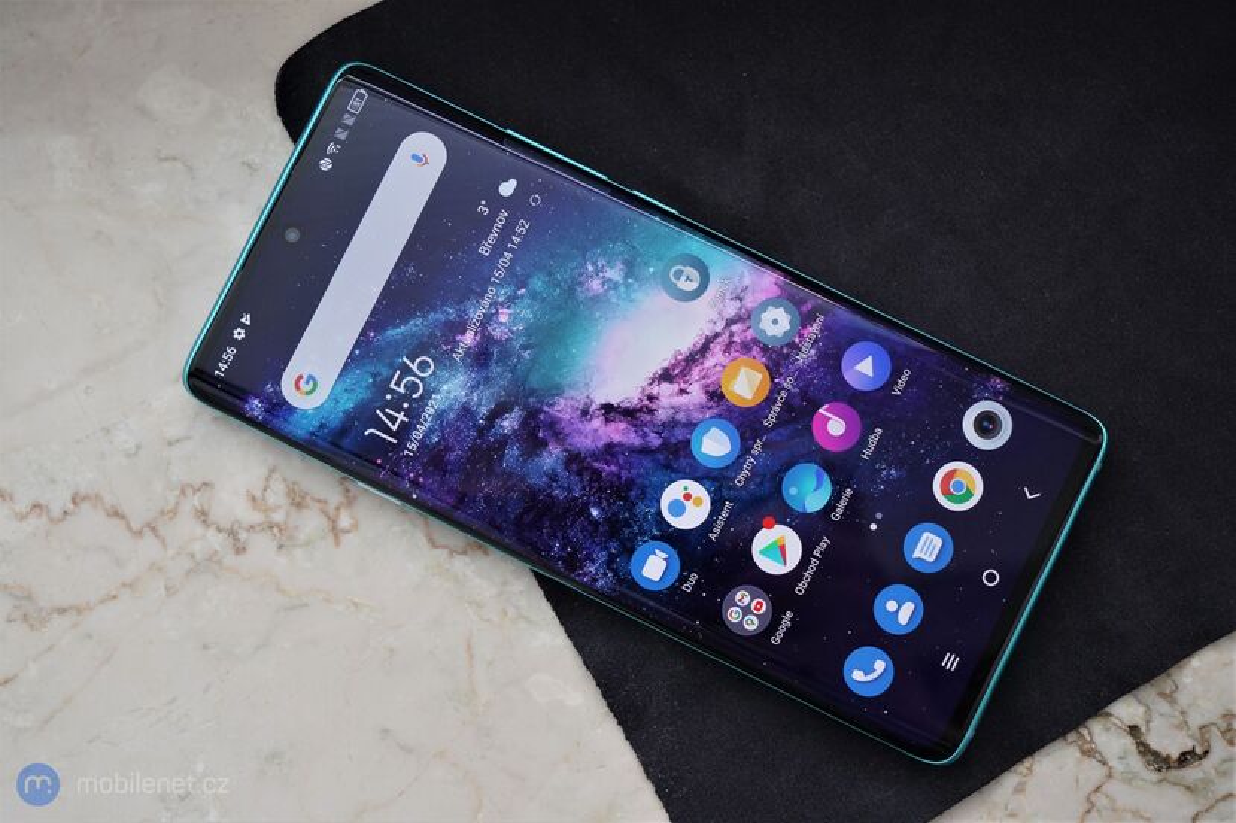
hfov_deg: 40.4
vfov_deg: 27.5
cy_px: 412
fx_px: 1682
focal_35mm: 49
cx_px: 618
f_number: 8
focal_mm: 49
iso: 3200
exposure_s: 1/250
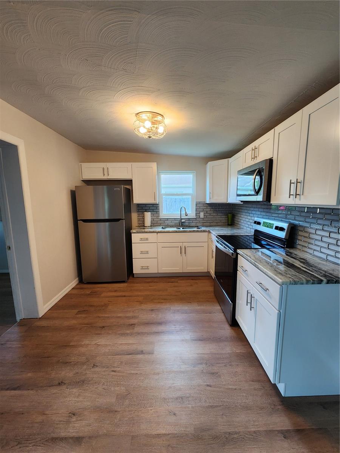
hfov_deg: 89.9
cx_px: 170
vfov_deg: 106.2
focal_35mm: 13
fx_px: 170
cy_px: 226
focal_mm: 2.2
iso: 200
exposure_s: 1/60
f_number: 2.2
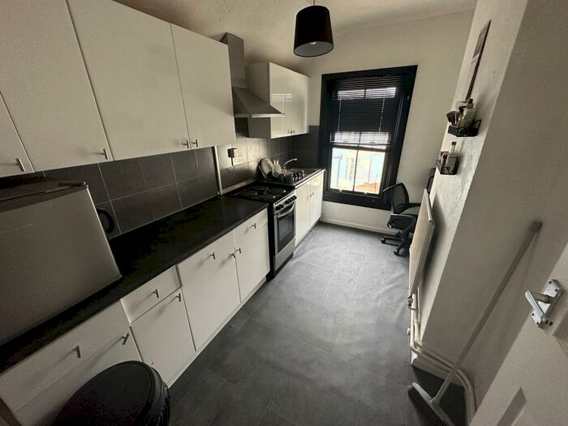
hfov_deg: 102.1
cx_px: 284
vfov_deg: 85.7
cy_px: 213
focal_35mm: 14
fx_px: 230
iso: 320
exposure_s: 1/89
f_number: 2.2
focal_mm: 2.22
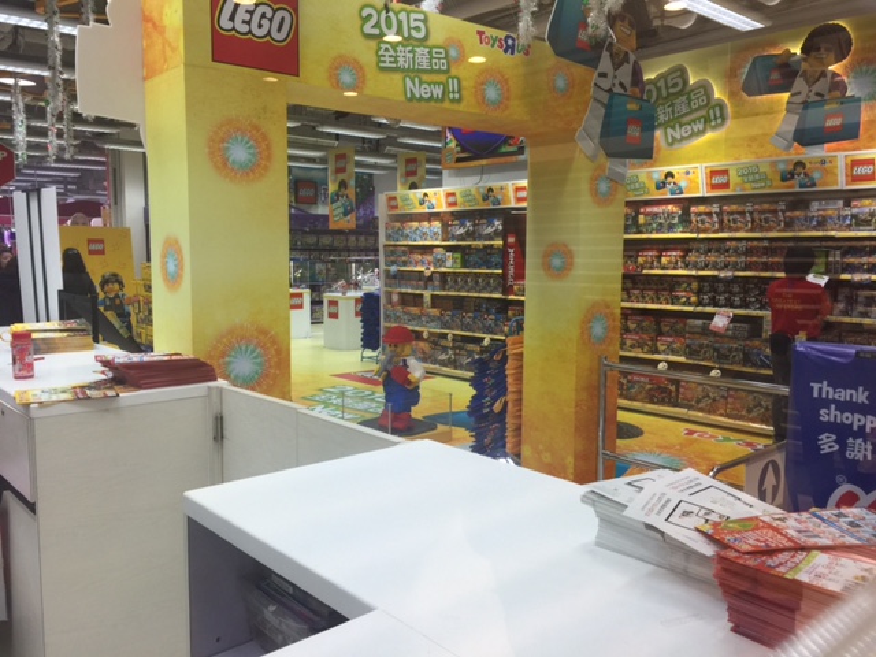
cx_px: 438
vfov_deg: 48.2
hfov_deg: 61.7
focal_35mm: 29
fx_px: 734
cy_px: 328
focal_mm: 4.15
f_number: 2.2
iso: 32
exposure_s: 1/40
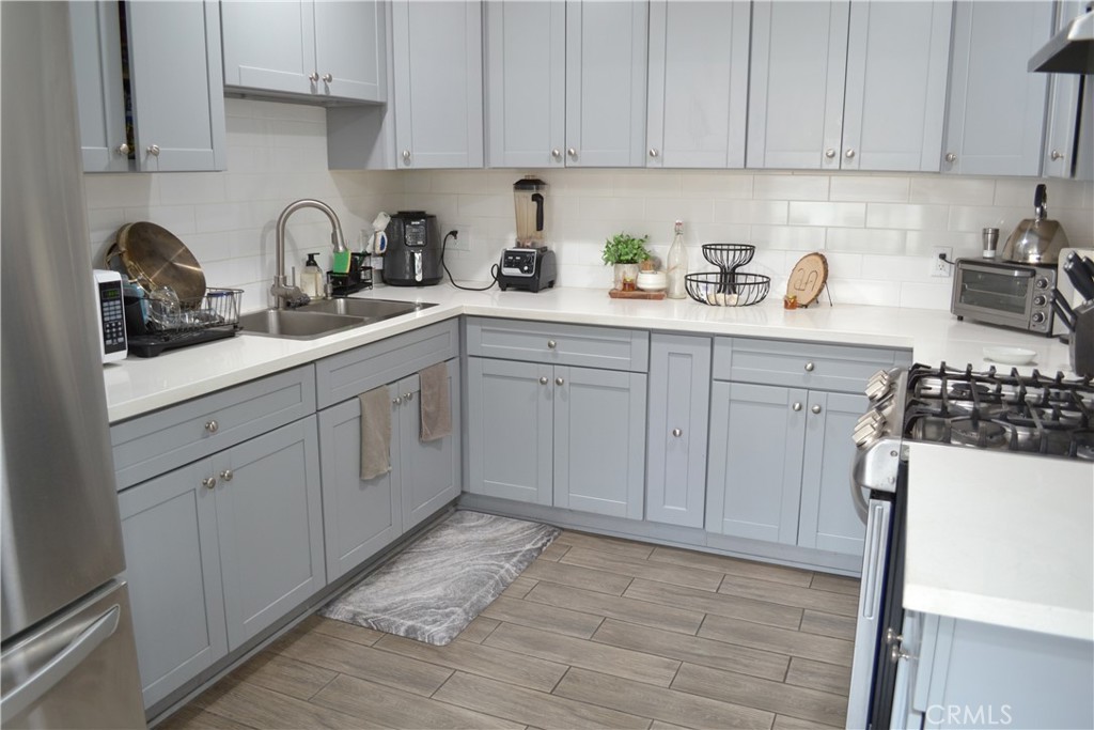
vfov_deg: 47.9
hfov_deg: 67.4
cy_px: 365
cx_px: 547
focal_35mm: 27
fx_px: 821
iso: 400
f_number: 3.5
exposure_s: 1/20
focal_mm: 18
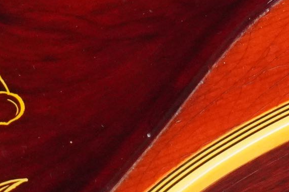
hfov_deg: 7.5
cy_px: -119
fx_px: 2203
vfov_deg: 5.0
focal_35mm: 275
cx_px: 180
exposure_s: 1/60
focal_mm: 35
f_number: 11
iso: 4000
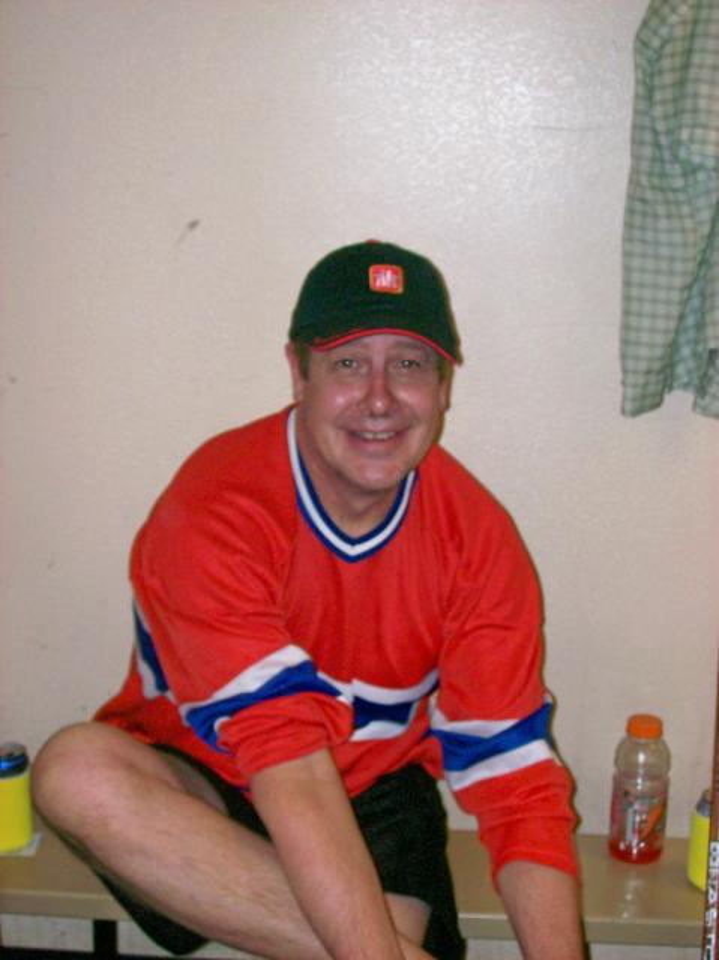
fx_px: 1553
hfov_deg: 26.1
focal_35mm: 56
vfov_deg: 34.4
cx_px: 360
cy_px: 480
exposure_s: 1/83.6
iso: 80
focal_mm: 9.4
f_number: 3.4
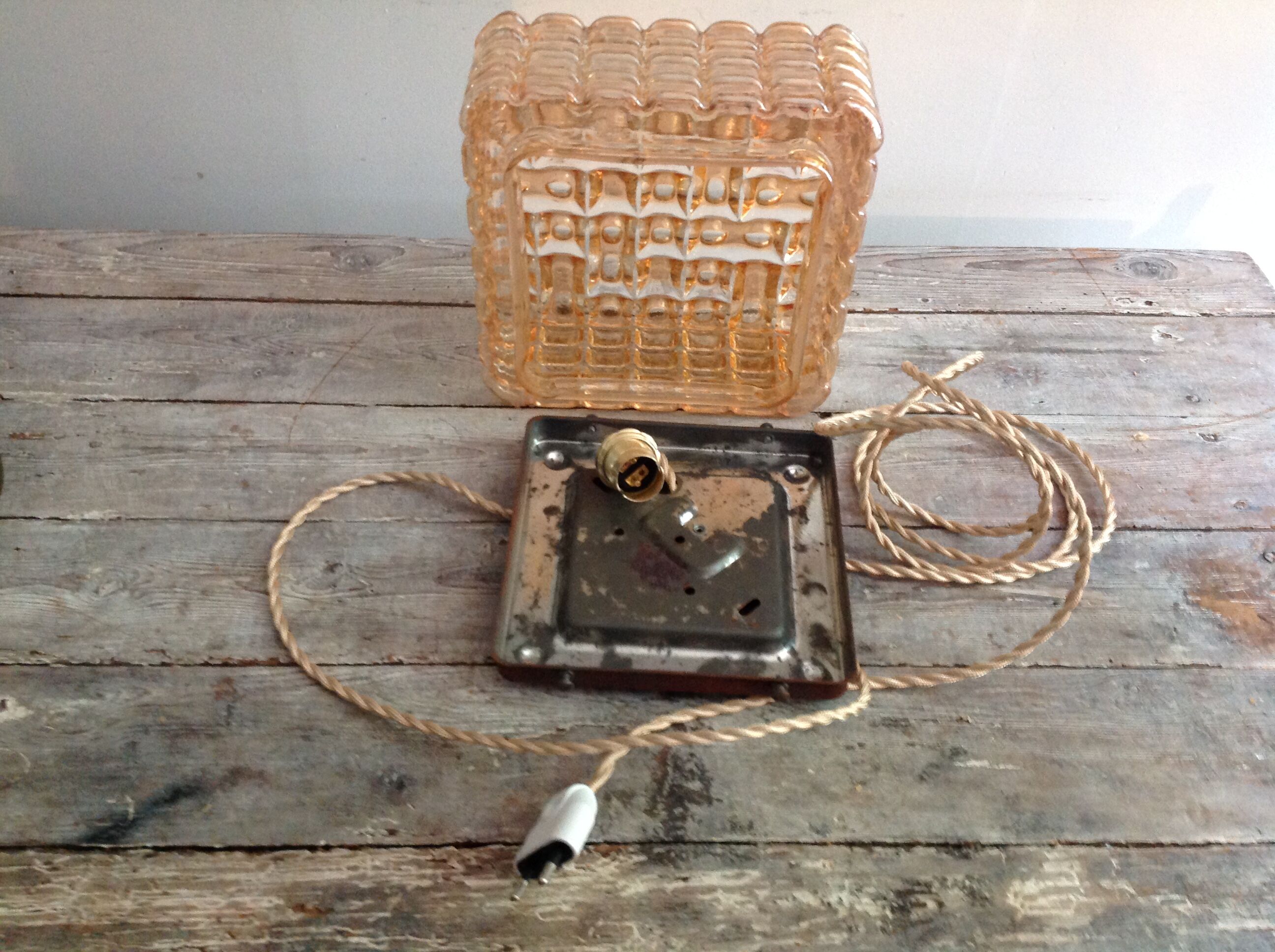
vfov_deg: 40.6
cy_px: 476
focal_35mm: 35
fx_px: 1287
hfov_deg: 52.7
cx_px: 638
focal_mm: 4.28
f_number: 2.4
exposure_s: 1/15
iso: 250
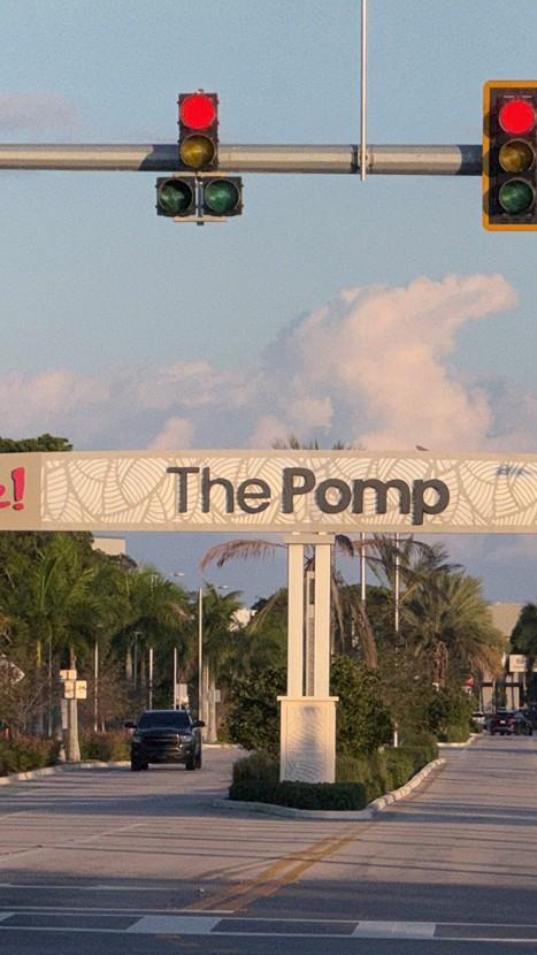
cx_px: 368
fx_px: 6378
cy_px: 613
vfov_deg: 8.6
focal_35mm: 252
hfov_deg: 4.8
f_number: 2.8
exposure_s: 1/2710
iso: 32
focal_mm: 15.66
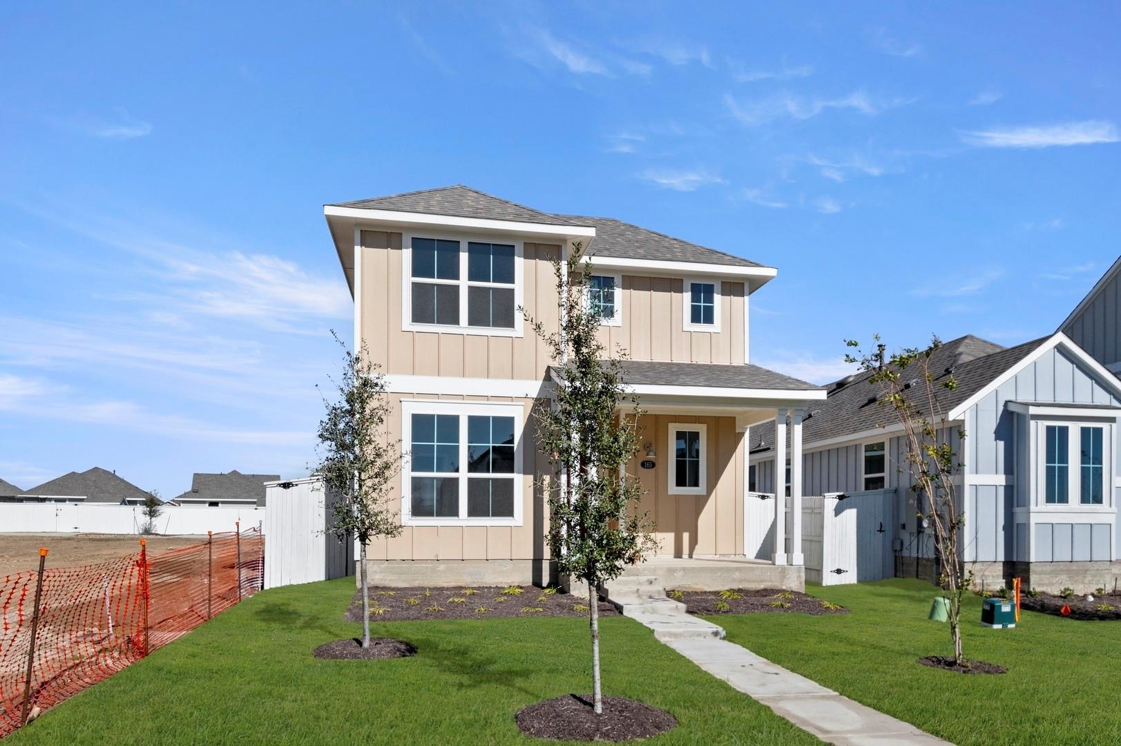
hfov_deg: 53.2
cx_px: 560
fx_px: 1120
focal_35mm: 36
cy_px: 373
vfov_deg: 36.8
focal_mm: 24
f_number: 8
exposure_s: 1/800
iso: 400
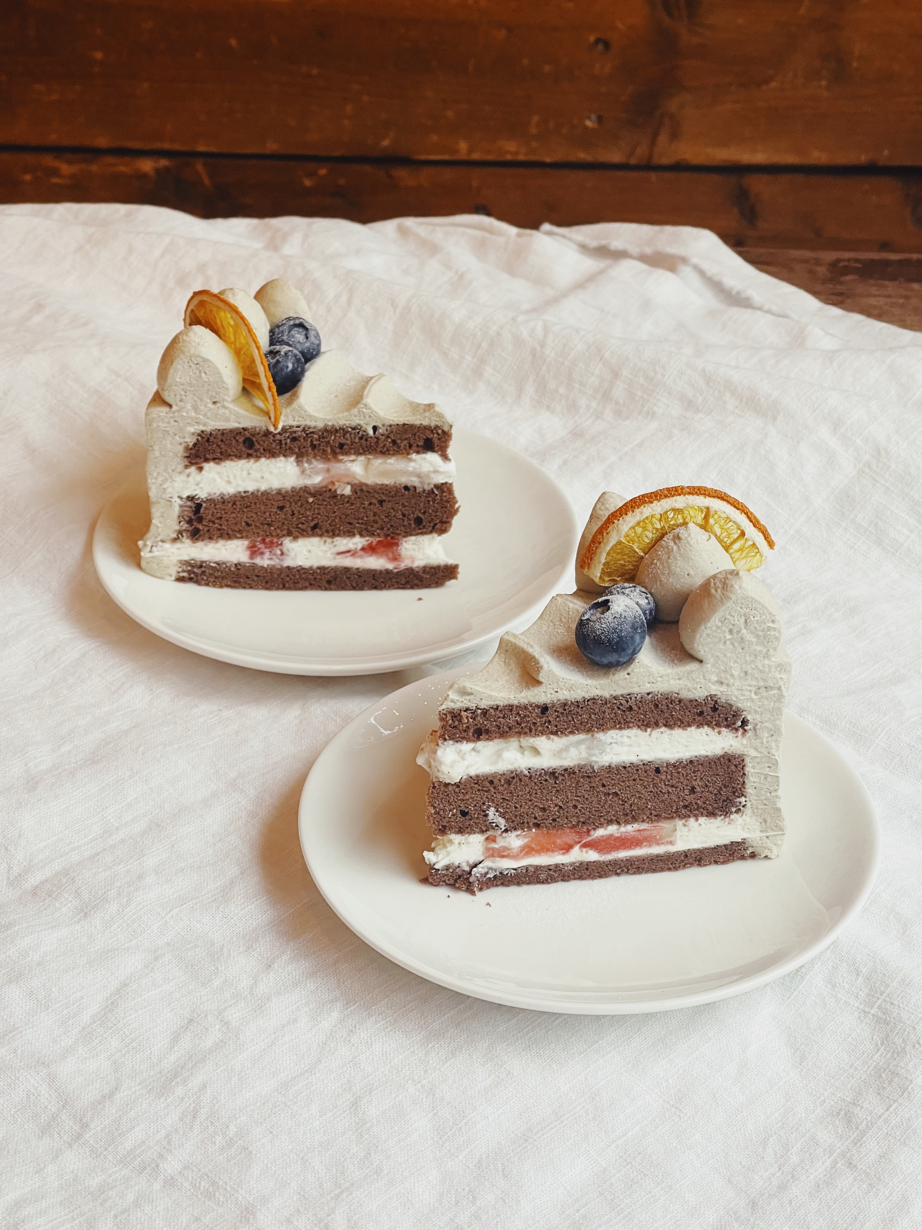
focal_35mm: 64
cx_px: 461
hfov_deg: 22.9
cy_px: 615
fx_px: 2273
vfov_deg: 30.3
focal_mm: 7.5
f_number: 2.2
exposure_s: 1/101
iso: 80
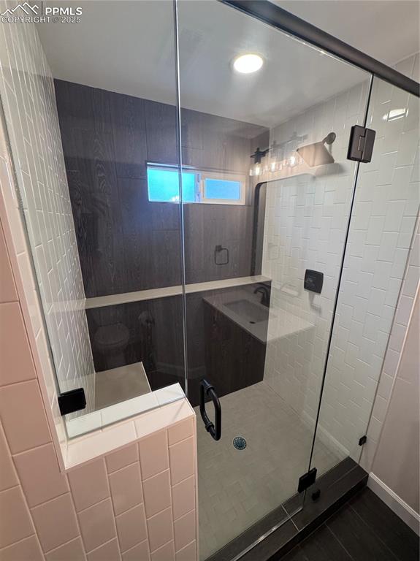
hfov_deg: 85.6
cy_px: 280
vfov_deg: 102.1
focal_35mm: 14
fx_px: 227
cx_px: 210
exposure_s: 1/120
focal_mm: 2.22
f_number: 2.2
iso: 320
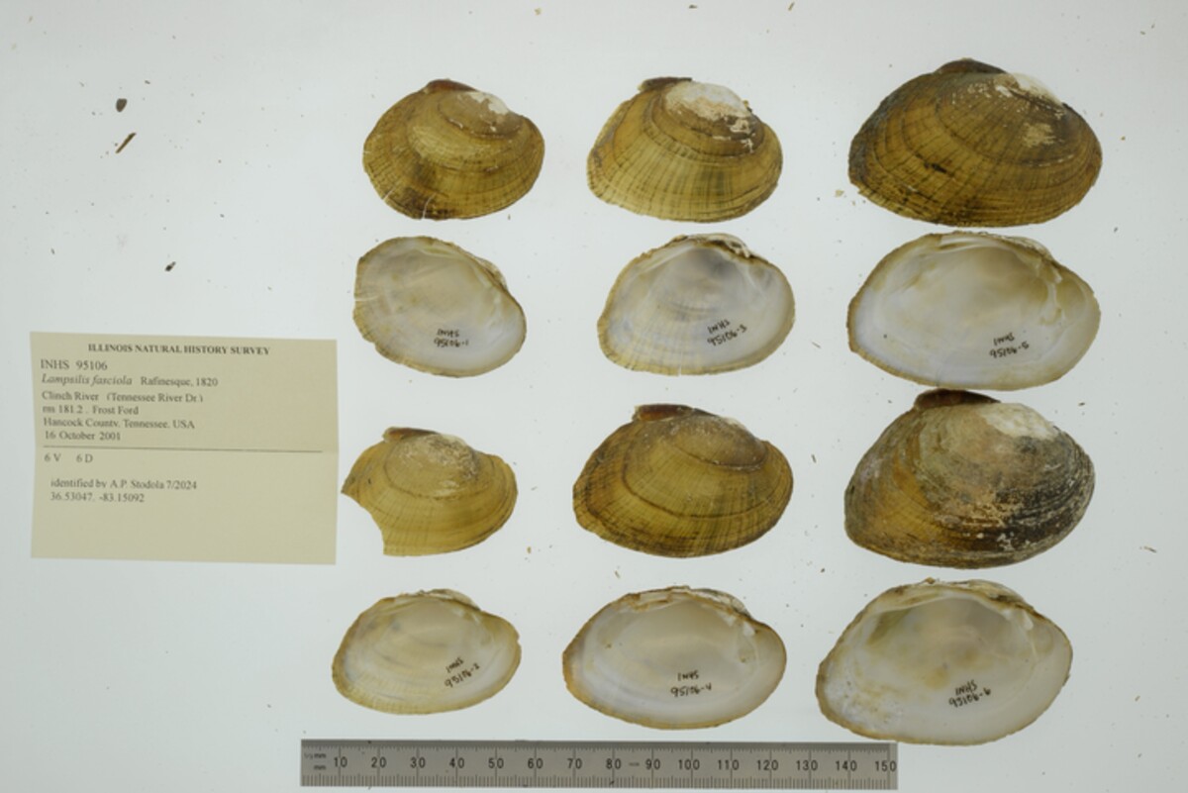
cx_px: 594
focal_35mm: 60
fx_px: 1981
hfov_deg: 33.4
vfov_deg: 22.6
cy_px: 396
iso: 100
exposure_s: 1/13
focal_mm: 60
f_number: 32
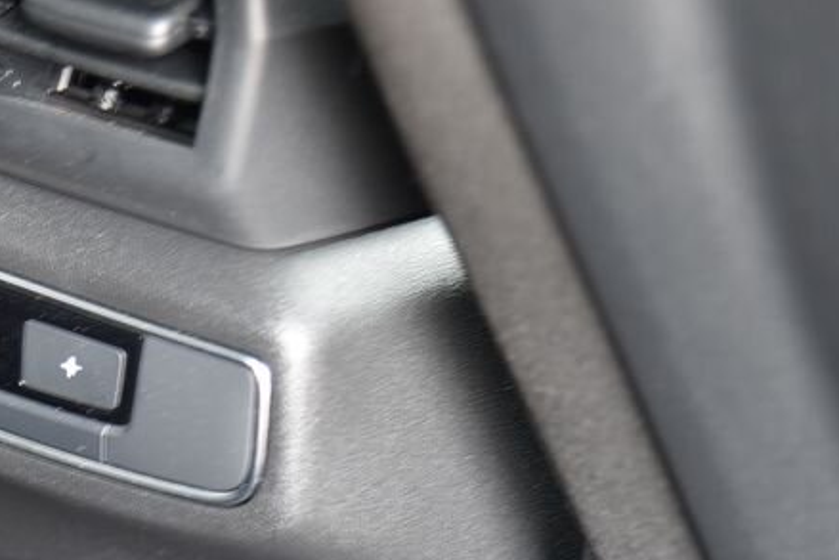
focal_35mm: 280
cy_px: 97
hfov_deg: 7.3
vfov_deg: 4.9
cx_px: 25
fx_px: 6527
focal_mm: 120
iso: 500
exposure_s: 1/8
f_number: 4
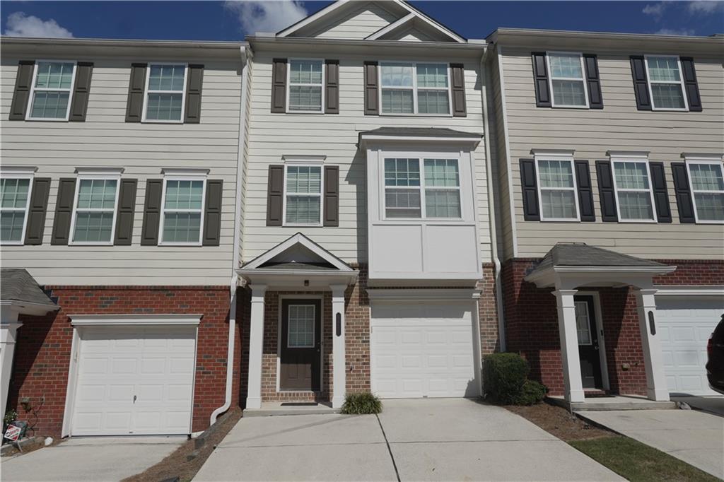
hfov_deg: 73.8
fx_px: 482
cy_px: 241
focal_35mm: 24
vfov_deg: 53.1
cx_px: 362
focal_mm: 16
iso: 125
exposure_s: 1/1000
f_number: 8
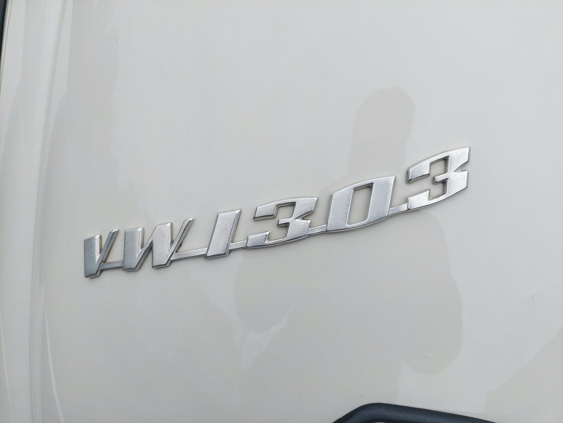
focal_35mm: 25
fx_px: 407
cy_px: 212
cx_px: 282
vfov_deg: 54.9
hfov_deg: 69.4
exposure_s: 1/667
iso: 40
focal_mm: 5.23
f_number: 1.8
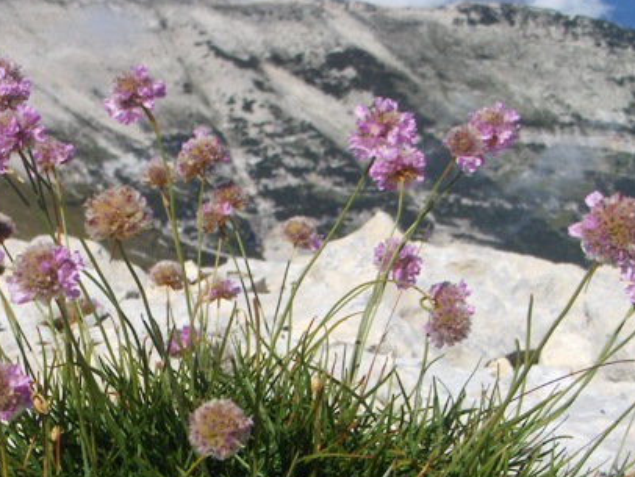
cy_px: 414
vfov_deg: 13.5
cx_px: 163
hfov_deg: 17.9
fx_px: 2001
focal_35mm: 109
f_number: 5.6
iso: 100
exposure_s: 1/990
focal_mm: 10.19
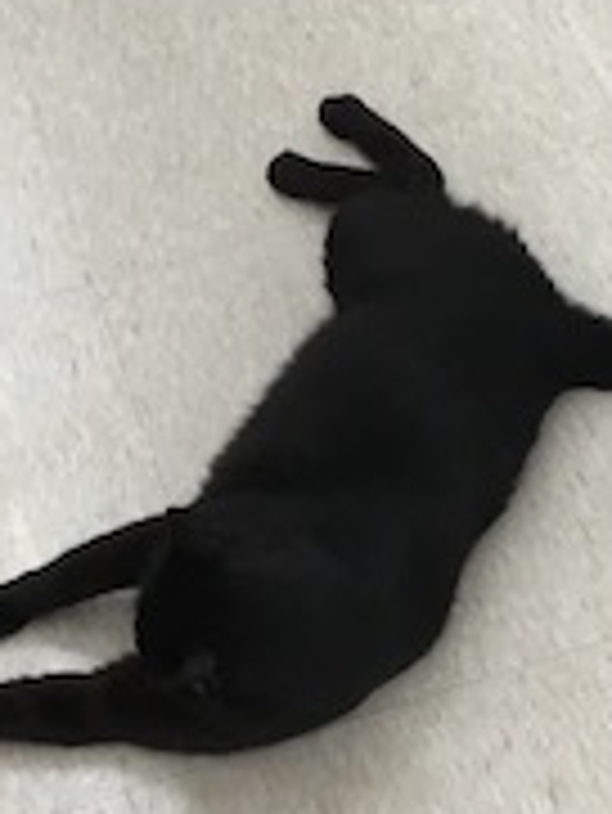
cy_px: 351
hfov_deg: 15.4
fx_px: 2260
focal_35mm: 96
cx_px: 306
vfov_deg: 20.4
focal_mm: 4.15
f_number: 2.2
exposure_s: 1/30
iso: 64
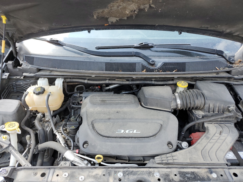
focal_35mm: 26
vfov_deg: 53.1
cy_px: 91
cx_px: 122
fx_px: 183
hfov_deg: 67.3
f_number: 1.5
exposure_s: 1/476
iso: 50
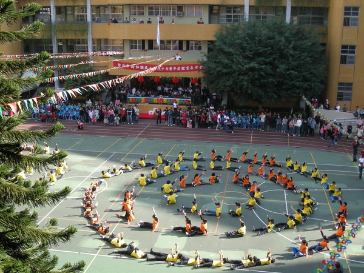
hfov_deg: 42.9
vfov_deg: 32.9
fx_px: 463
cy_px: 136
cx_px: 182
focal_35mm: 44
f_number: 3.1
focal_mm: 7.1
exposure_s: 1/178
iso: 50
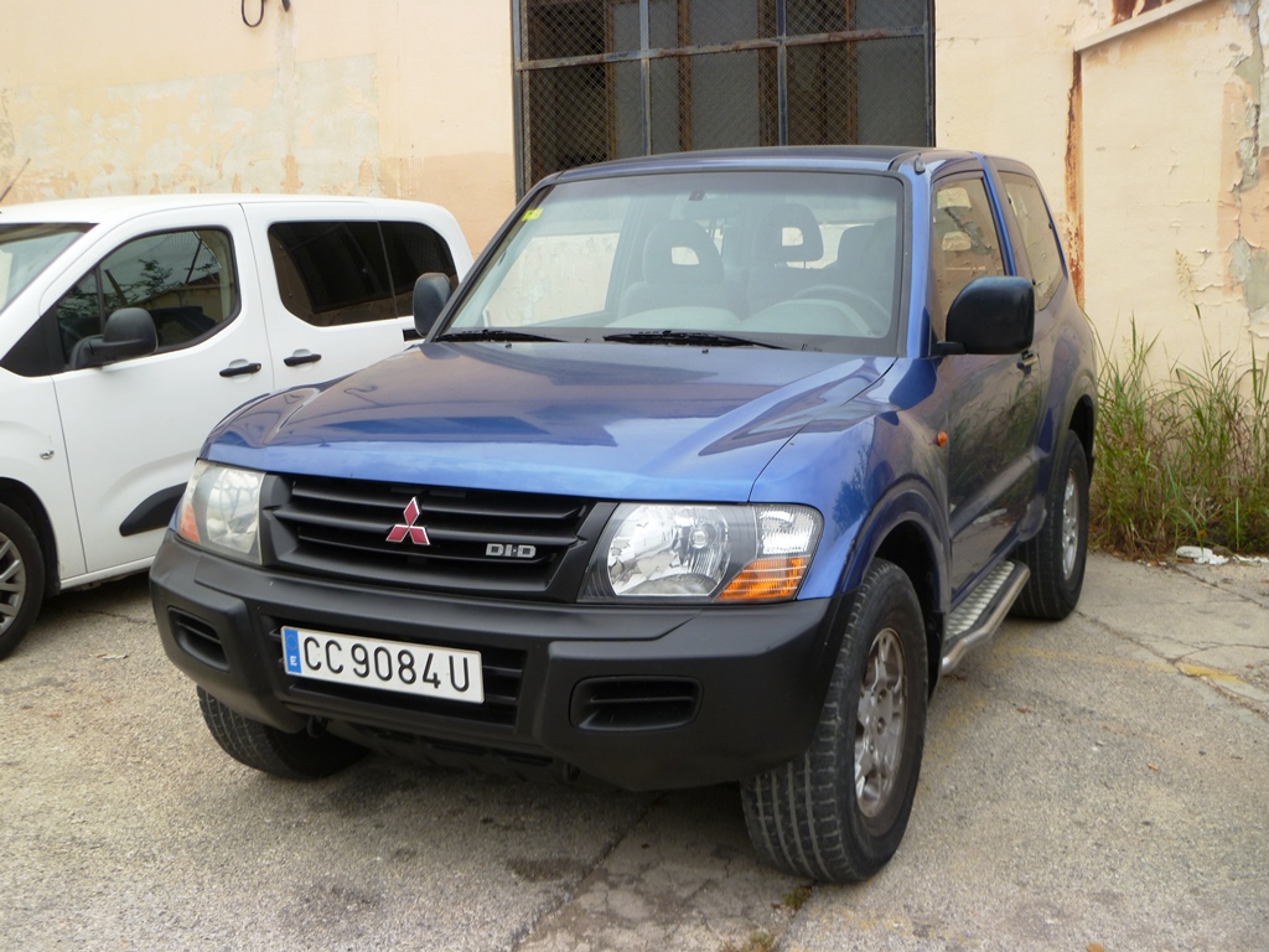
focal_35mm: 36
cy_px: 476
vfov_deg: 39.7
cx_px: 634
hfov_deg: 51.4
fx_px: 1320
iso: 80
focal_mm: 6.5
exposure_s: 1/125
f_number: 3.6
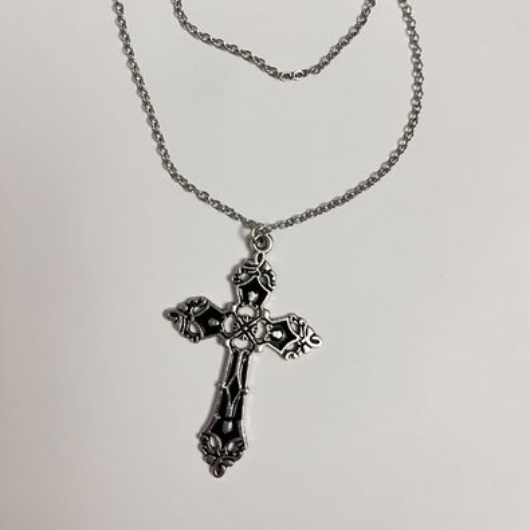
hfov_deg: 52.5
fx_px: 537
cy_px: 219
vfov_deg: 52.3
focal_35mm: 31
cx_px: 267
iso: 500
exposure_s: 1/50
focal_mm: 5.1
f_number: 1.6
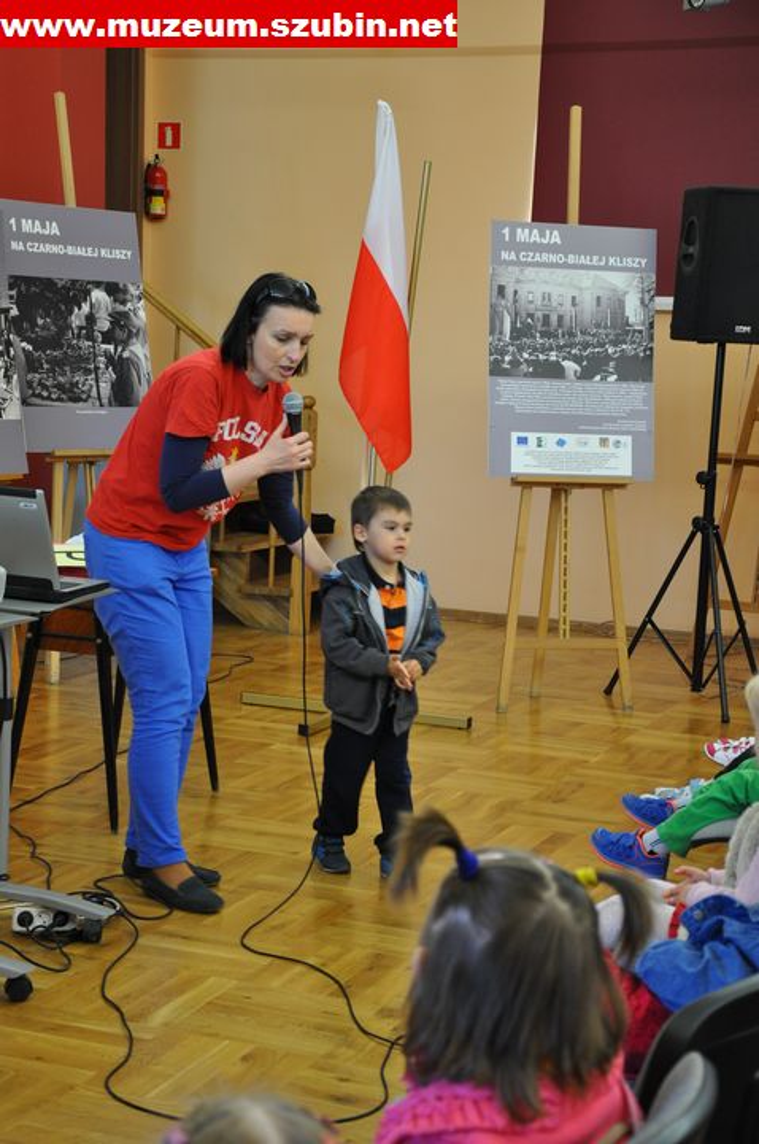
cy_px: 572
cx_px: 380
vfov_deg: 31.9
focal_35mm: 63
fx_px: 1998
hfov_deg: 21.5
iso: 800
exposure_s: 1/40
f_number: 4.8
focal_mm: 42
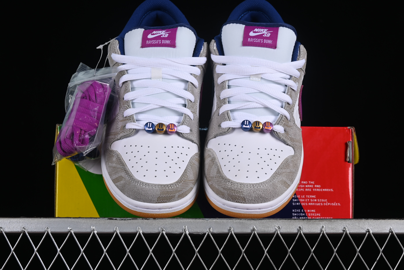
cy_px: 135
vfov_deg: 18.2
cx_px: 202
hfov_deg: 27.0
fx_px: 842
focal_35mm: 75
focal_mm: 50
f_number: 8
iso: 160
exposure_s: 1/80
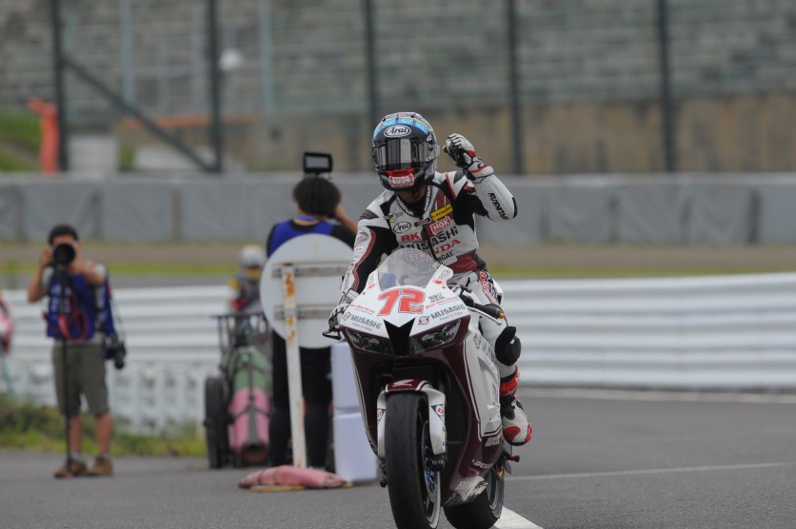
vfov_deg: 2.8
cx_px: 398
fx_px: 10826
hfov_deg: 4.2
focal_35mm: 490
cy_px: 227
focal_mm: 400
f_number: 6.3
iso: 400
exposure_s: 1/800
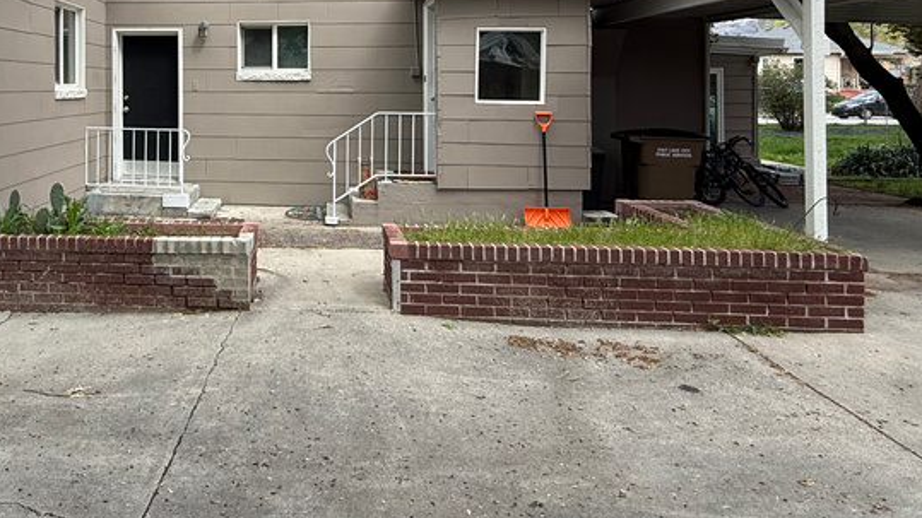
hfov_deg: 62.2
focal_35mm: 29
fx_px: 709
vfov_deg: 38.3
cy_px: 85
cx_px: 228
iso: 50
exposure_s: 1/518
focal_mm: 2.22
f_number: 2.2
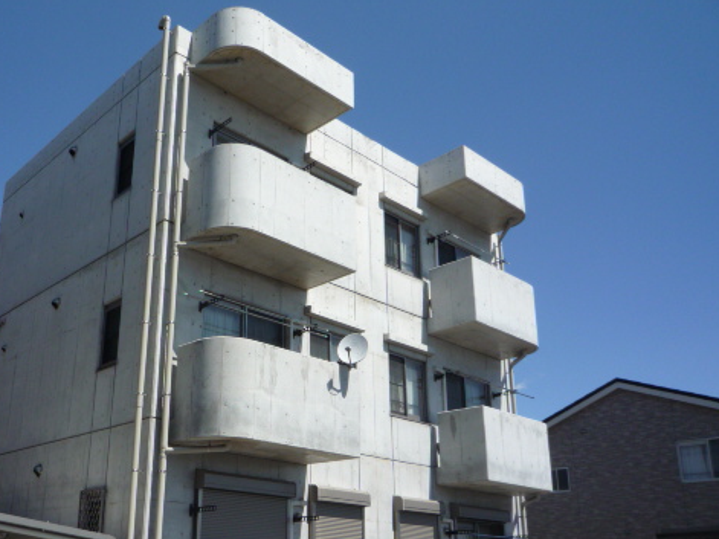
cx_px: 247
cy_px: 337
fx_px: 706
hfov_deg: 53.1
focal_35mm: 34
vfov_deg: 41.5
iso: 100
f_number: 4.5
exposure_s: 1/800
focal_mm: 4.4
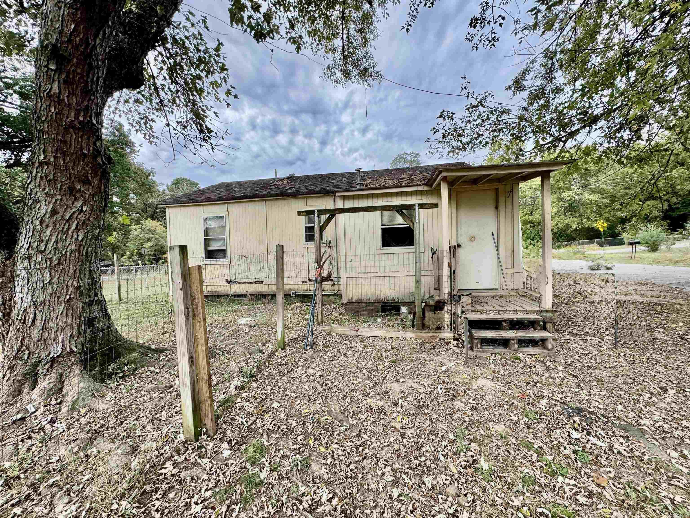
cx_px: 345
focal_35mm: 14
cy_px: 259
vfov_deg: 85.7
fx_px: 279
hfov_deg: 102.1
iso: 40
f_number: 2.2
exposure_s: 1/230
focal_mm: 2.22
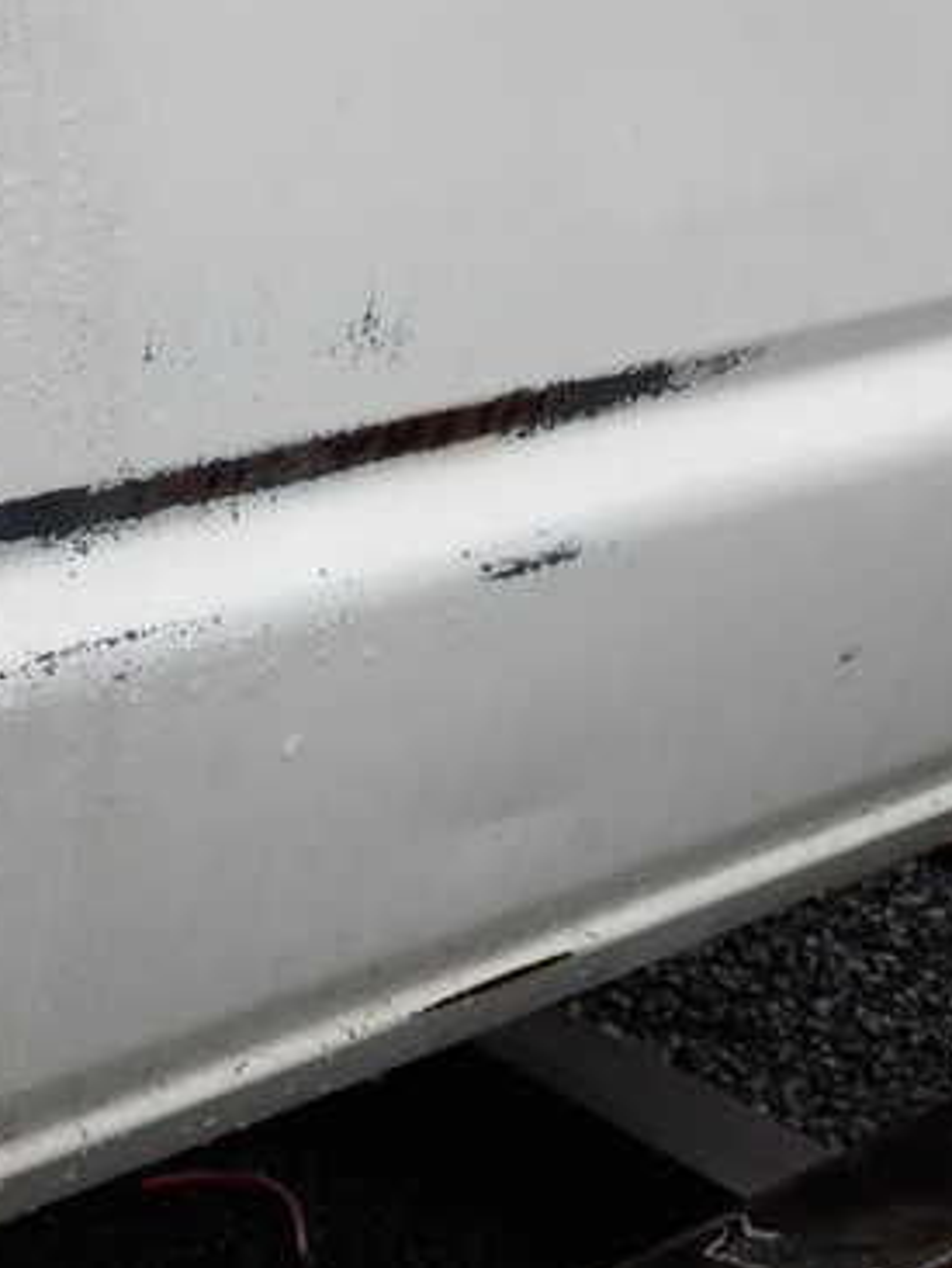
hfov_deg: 24.3
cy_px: 738
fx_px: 2161
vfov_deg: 32.6
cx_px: 128
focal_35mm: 59
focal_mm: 6.37
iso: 160
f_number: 2.5
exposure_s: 1/125
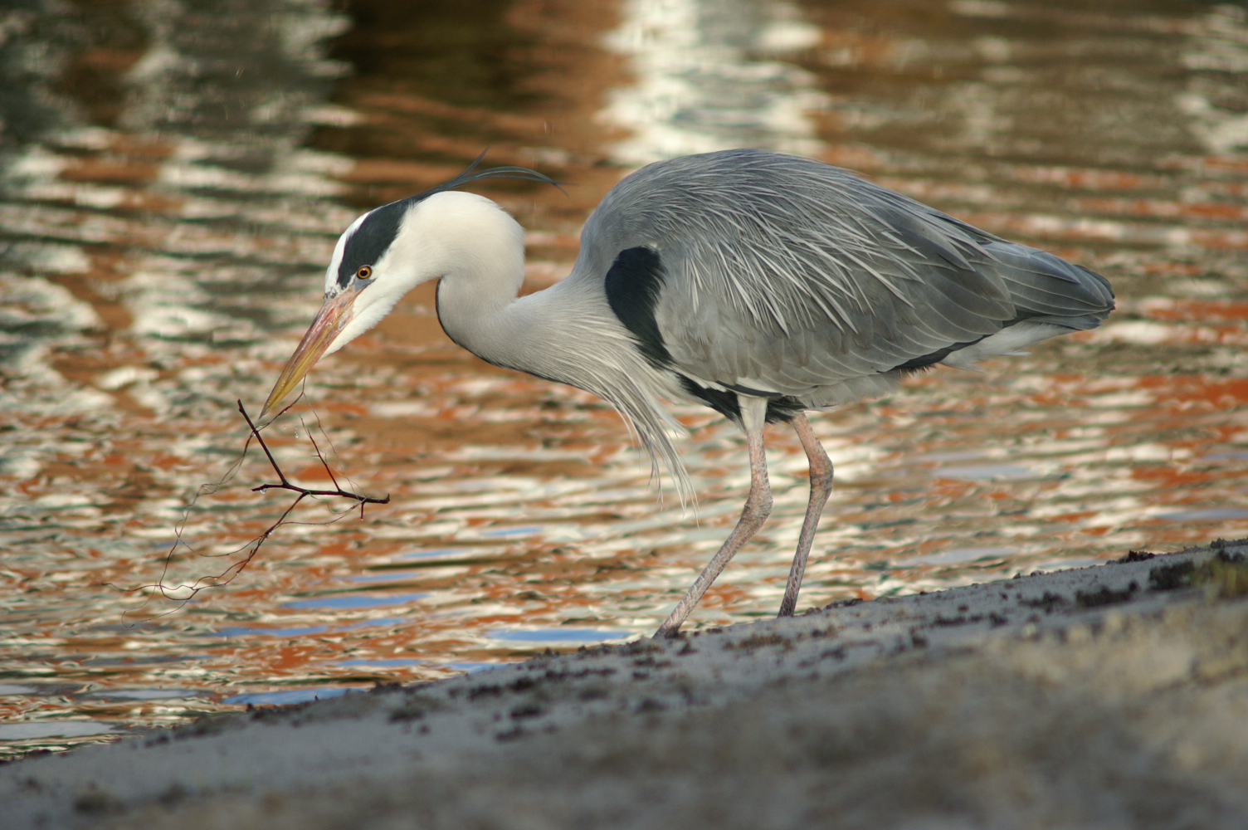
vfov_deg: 4.4
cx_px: 624
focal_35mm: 315
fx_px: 10910
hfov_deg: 6.5
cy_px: 415
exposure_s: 1/500
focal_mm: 210
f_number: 4
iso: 200
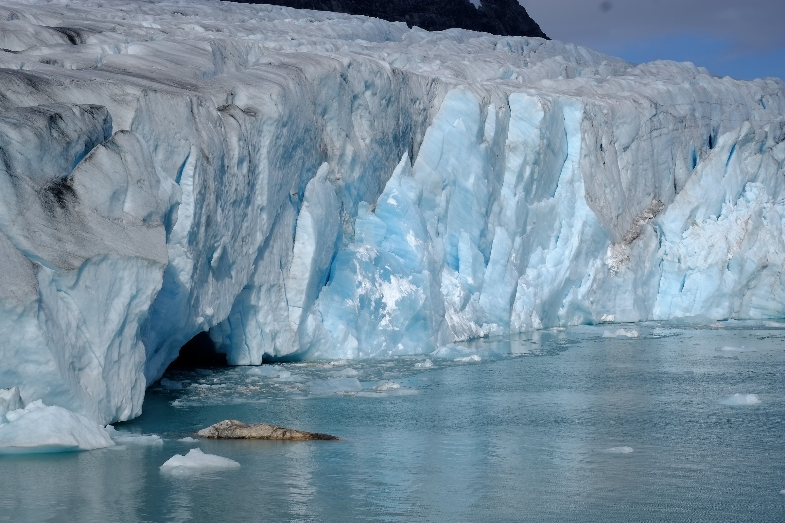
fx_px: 1635
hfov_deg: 27.0
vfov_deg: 18.2
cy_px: 262
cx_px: 392
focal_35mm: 75
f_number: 13
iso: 200
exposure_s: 1/420
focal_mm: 50
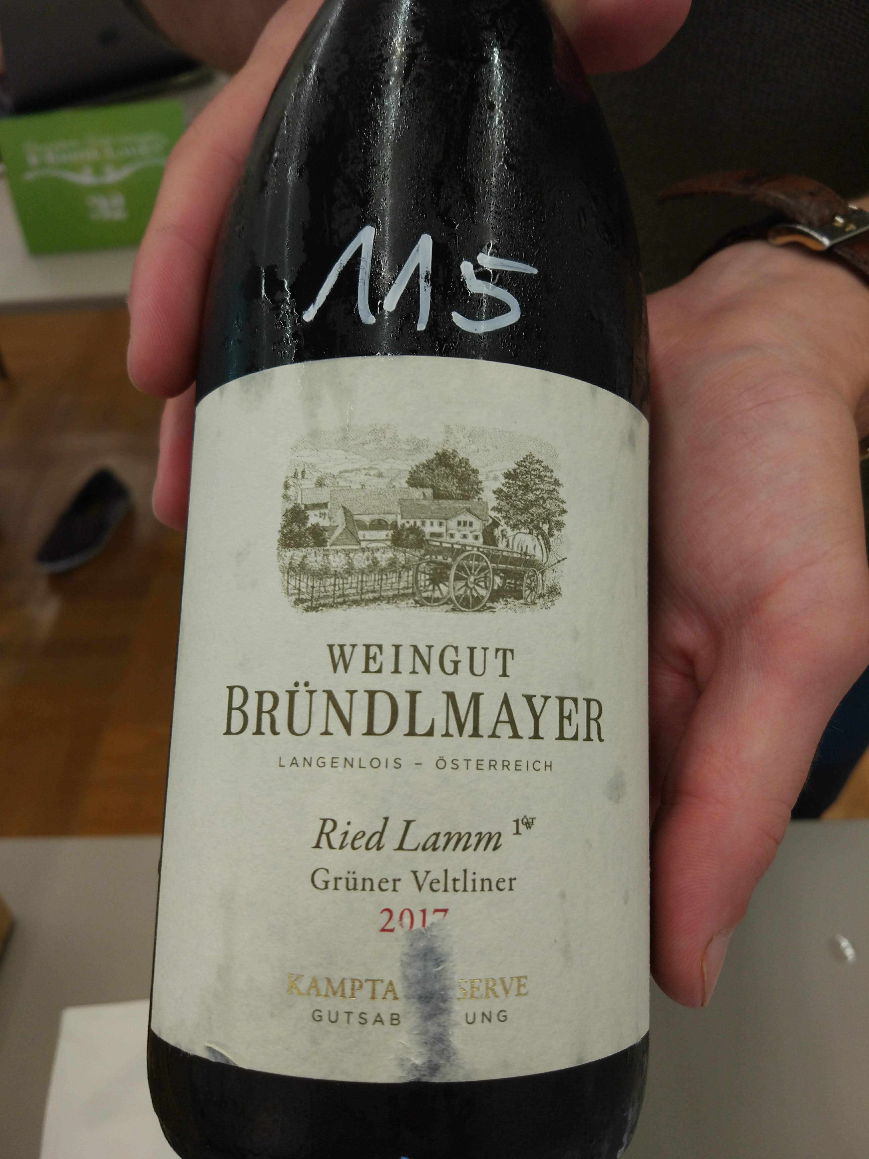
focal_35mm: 28
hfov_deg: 49.7
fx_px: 937
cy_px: 580
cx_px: 434
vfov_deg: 63.4
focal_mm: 4.26
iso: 164
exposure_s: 1/50
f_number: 2
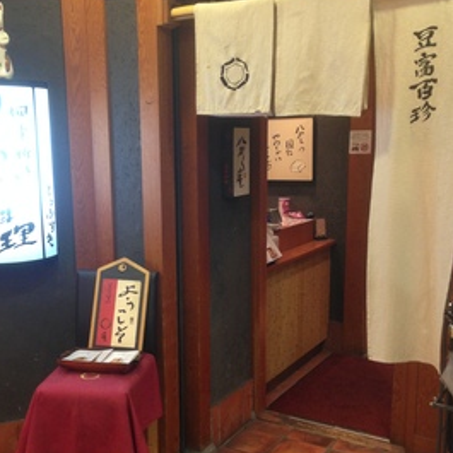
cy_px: 268
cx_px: 210
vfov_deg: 38.2
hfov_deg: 38.3
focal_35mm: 44
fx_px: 651
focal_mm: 4.12
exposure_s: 1/20
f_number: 2.4
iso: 125
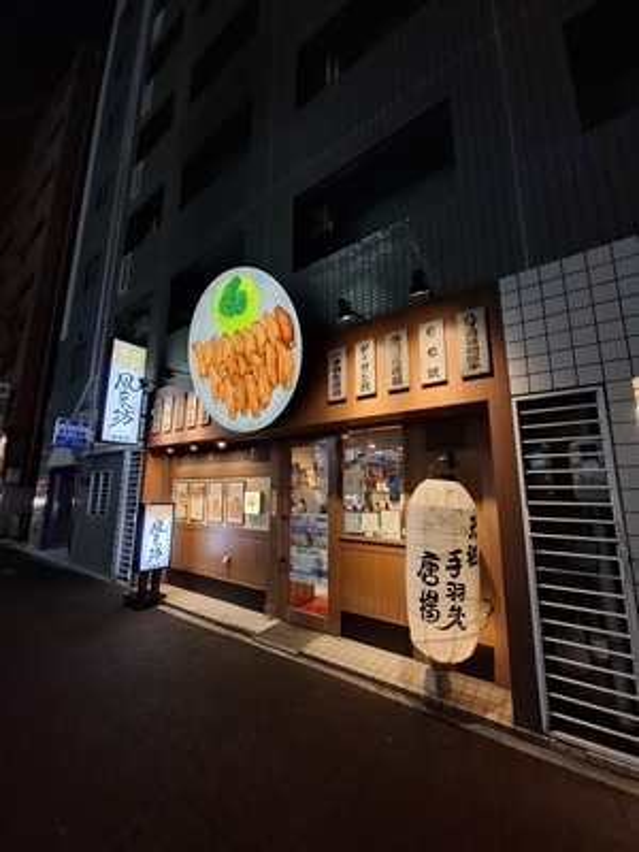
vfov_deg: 106.2
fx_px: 320
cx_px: 320
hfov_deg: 89.9
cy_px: 426
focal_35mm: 13
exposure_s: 1/33
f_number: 2.2
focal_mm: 1.74
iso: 160
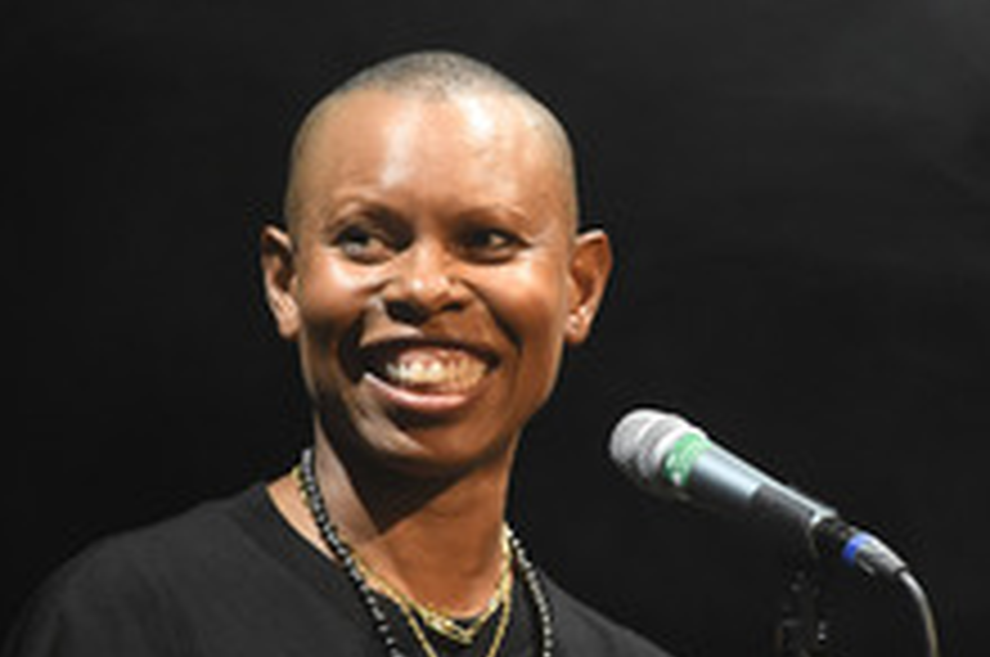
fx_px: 11258
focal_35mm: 410
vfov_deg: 3.3
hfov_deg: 5.0
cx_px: 430
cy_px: 621
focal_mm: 200
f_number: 3.5
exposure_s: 1/160
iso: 2000
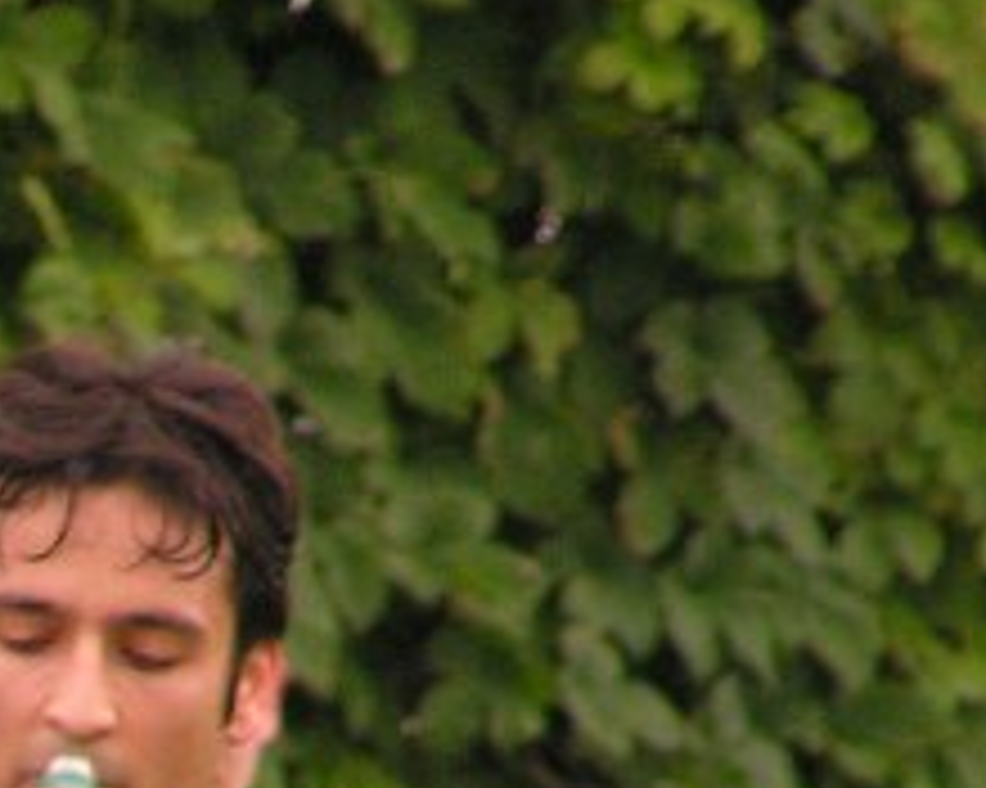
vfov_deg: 1.1
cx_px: -612
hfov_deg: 1.4
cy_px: 1198
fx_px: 39495
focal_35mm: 1354
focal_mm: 58
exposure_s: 1/400
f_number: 3.5
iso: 200
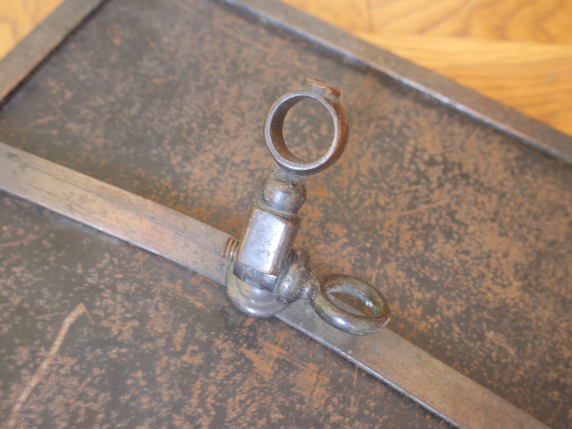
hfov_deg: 49.0
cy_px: 214
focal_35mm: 38
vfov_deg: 37.7
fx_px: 628
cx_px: 286
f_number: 4.5
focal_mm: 19
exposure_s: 1/5
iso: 400
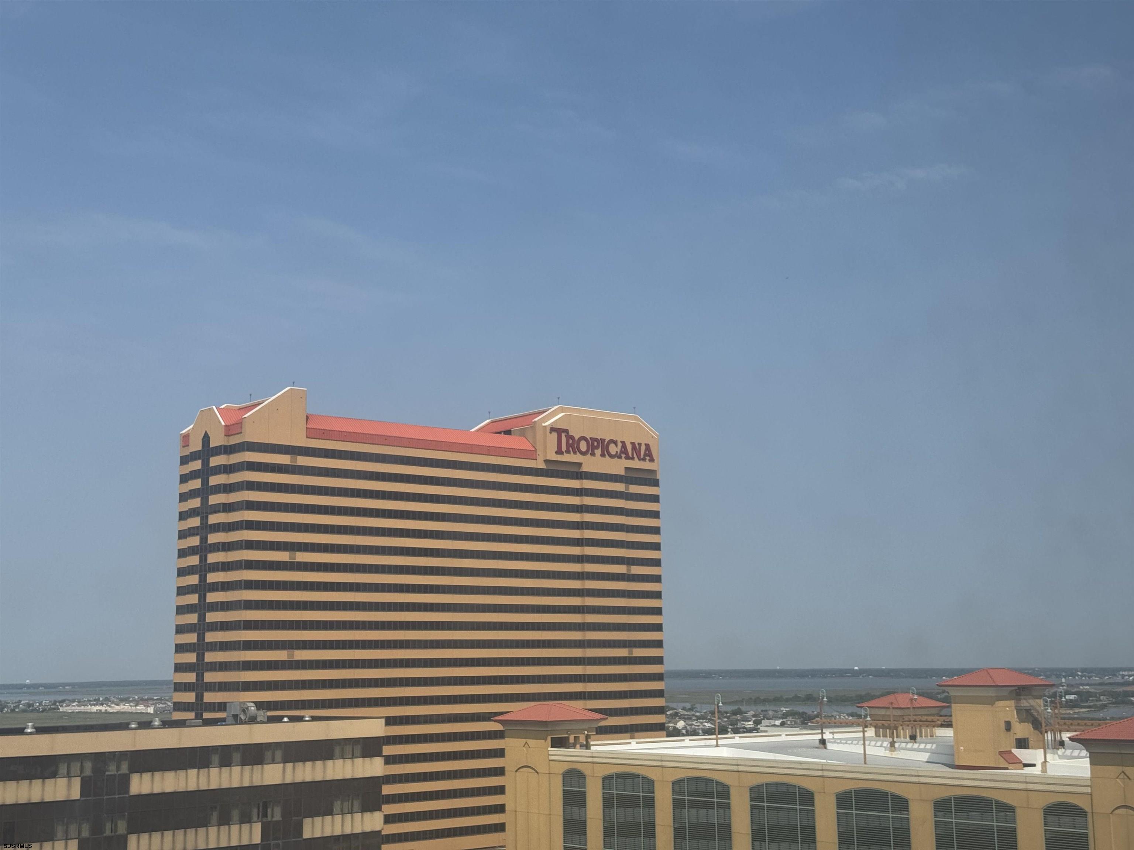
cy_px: 425
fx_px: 1572
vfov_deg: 30.3
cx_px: 567
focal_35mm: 48
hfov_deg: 39.7
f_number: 1.78
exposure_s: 1/7092
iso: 64
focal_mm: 6.76
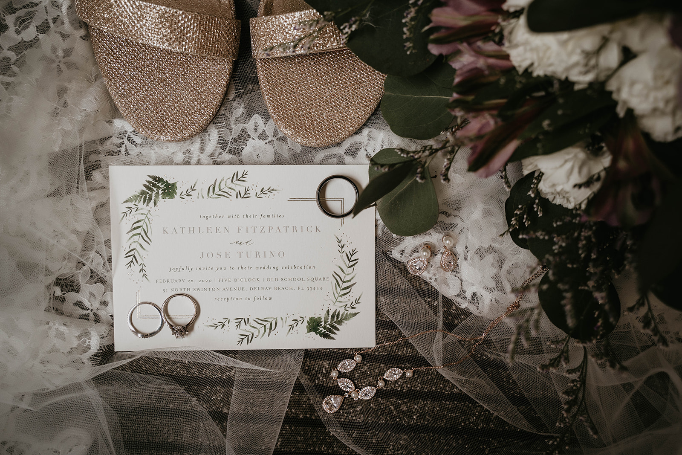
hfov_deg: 51.9
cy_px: 228
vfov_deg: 35.9
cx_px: 341
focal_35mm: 37
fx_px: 701
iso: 400
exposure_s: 1/250
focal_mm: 37
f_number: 4.5
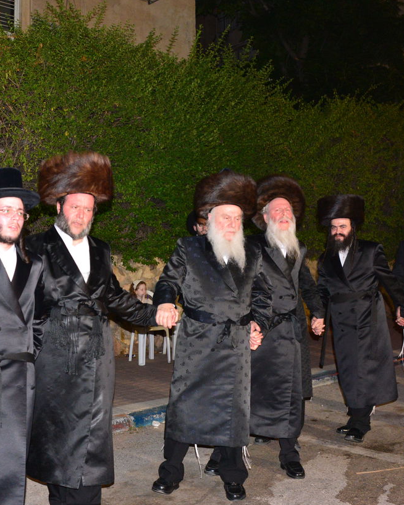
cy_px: 262
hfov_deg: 32.6
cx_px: 84
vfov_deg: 41.2
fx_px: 673
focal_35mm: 45
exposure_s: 1/100
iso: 3200
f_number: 5.6
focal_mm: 28
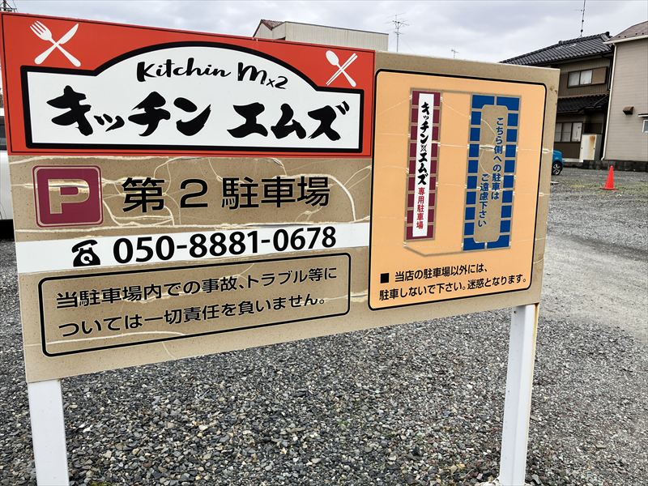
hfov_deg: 63.4
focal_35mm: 28
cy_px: 243
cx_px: 324
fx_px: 524
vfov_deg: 49.7
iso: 32
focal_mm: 3.99
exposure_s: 1/565
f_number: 1.8
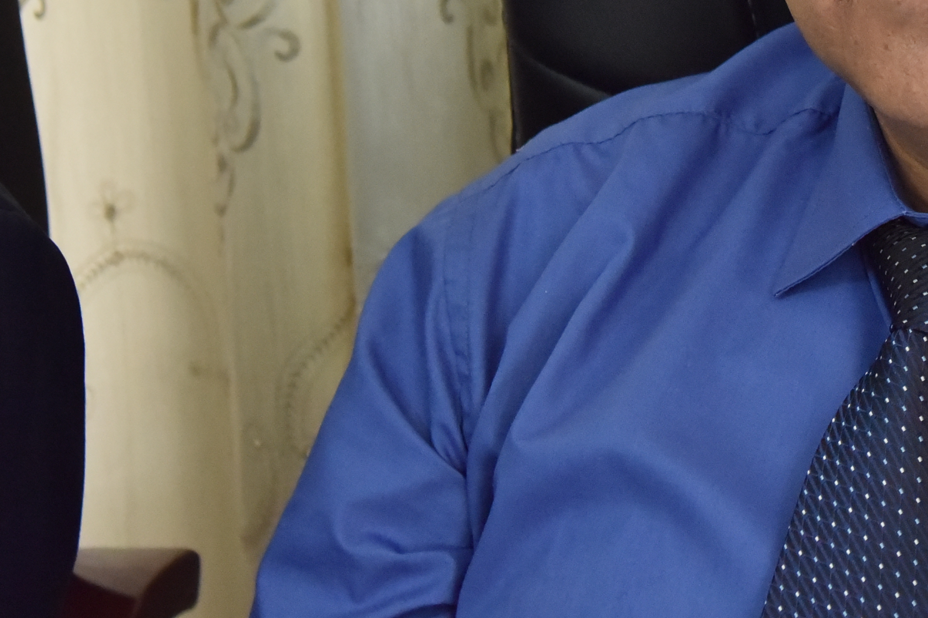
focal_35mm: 147
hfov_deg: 13.8
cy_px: 12
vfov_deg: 9.3
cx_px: 938
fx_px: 3789
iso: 2500
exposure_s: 1/100
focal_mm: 52
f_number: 5
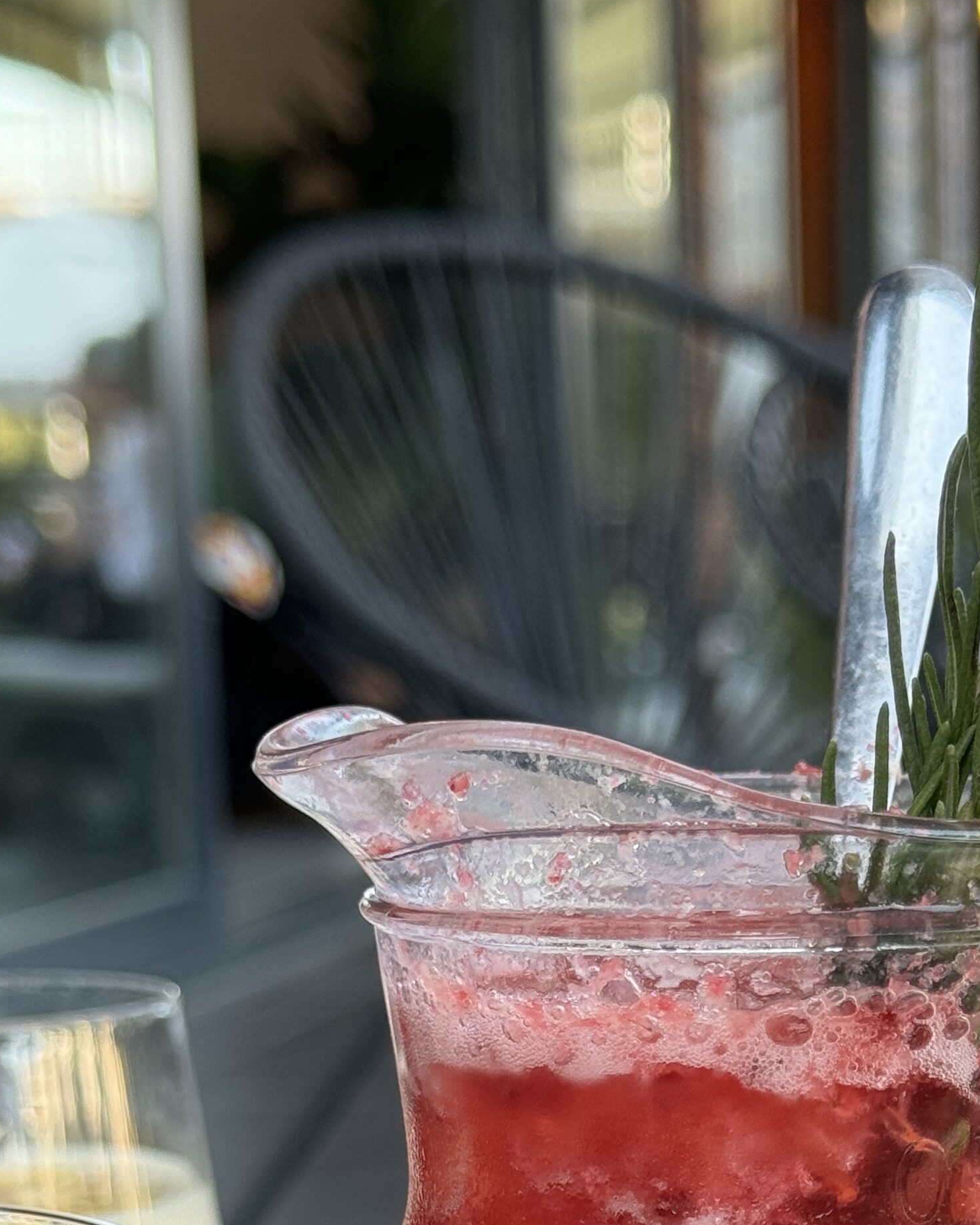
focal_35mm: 102
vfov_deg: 18.3
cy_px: 1240
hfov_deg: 15.0
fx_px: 3697
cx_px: 749
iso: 100
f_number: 1.78
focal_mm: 6.86
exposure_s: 1/108
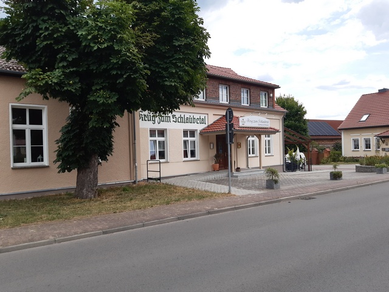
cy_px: 146
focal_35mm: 26
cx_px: 194
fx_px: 292
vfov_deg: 53.1
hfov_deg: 67.3
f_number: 1.7
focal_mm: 3.92
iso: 40
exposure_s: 1/1335
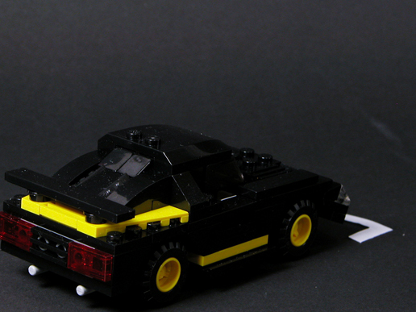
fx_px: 1863
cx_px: 173
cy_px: 160
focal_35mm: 155
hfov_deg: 12.7
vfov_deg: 9.6
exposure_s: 1/8
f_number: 6
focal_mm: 31.9
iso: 100
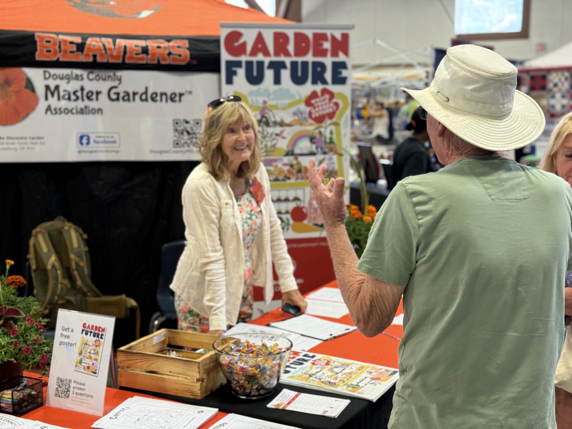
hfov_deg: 39.7
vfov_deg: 30.3
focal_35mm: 48
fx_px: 793
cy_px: 214
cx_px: 286
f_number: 1.78
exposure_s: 1/60
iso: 100
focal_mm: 6.76
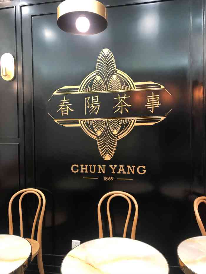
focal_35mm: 28
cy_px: 137
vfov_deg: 63.4
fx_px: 222
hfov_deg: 49.8
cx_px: 103
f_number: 1.8
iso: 40
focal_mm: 4
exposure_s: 1/17
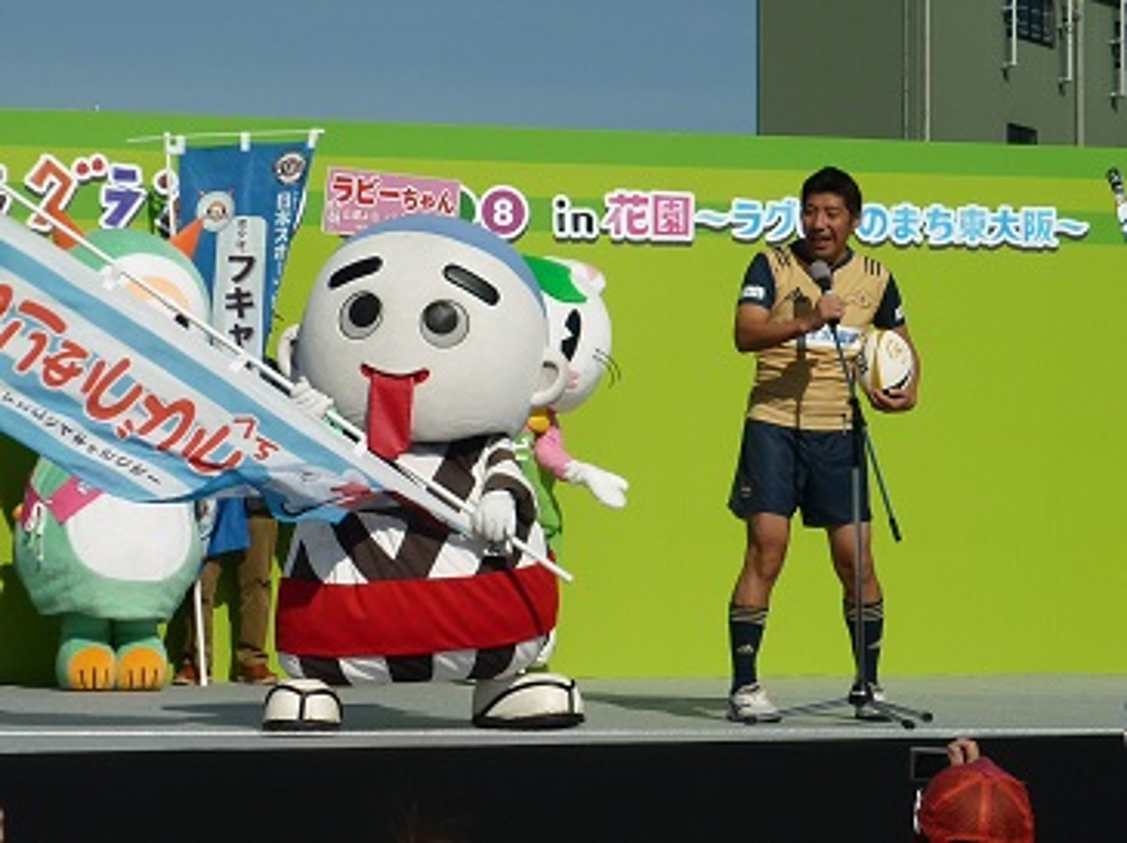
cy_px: 422
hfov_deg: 17.3
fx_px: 3708
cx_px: 564
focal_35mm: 114
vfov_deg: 13.0
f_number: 11
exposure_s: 1/320
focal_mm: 10.6
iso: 80
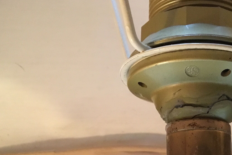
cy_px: 123
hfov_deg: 31.3
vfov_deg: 21.3
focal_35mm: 63
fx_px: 406
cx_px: 174
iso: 640
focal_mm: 3.3
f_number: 2.4
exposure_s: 1/17
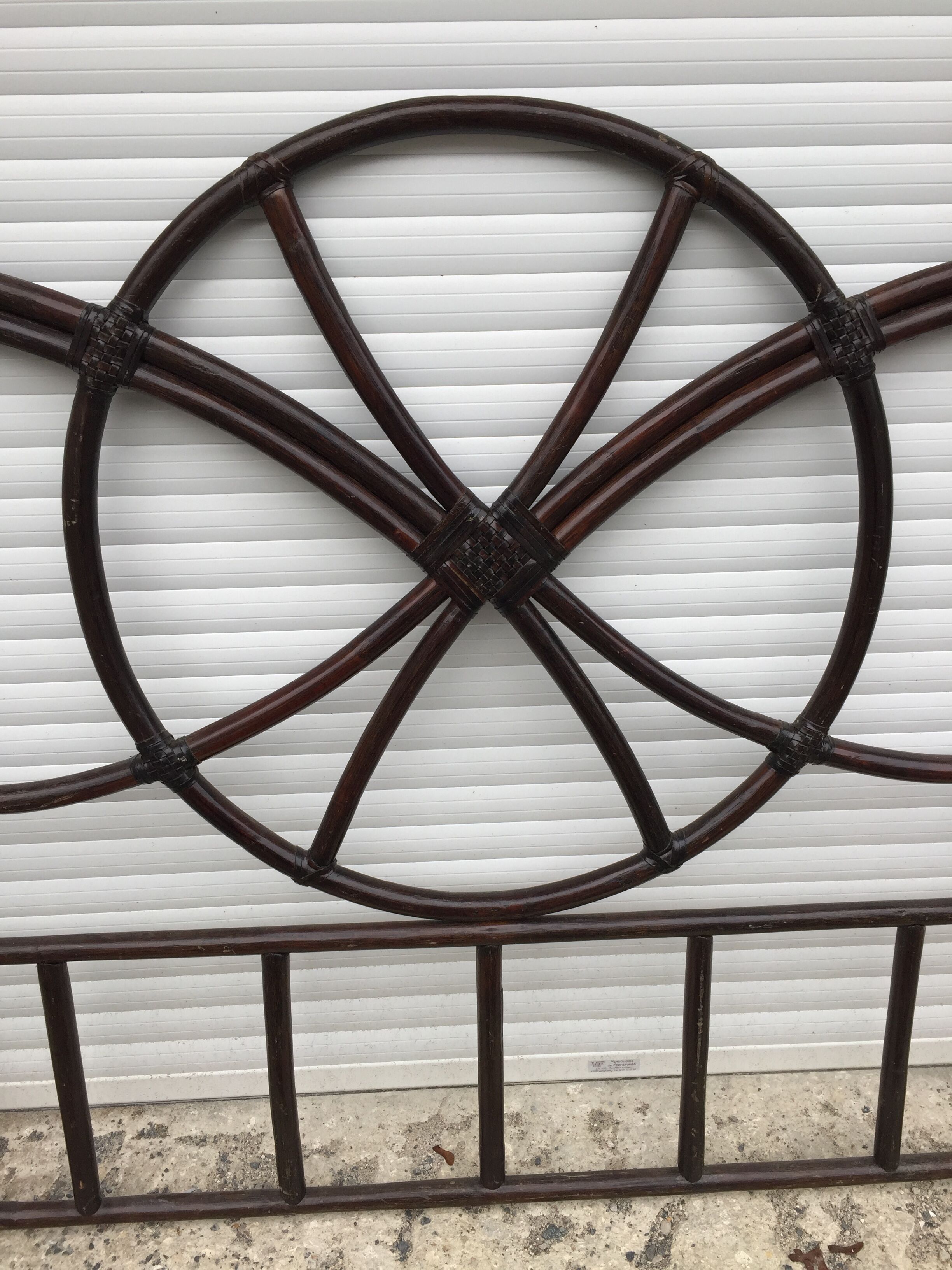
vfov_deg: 61.7
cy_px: 635
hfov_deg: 48.2
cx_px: 476
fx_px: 1063
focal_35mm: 29
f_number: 2.2
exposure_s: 1/257
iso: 32
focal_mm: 4.15
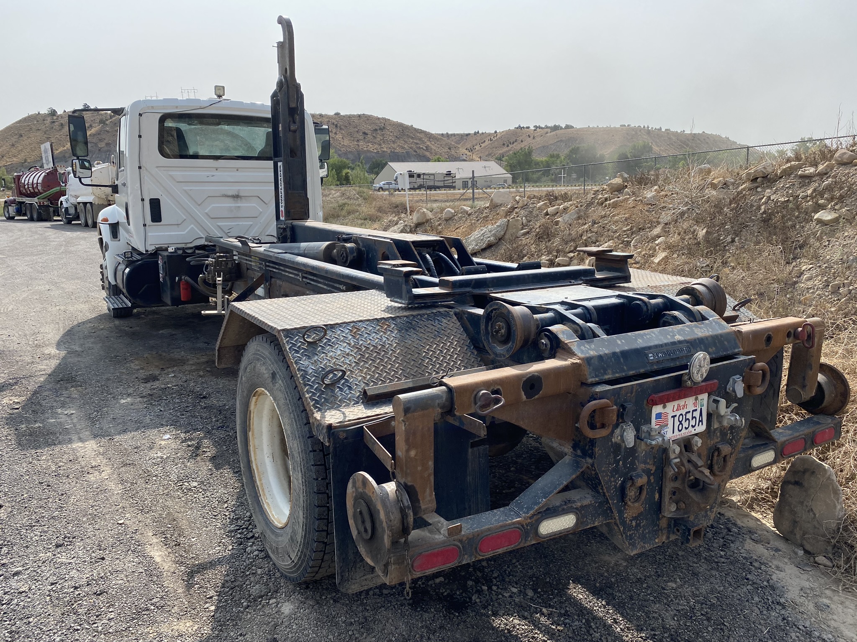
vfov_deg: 53.1
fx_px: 644
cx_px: 428
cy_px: 321
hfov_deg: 67.3
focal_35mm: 26
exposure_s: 1/2890
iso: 32
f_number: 1.8
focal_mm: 4.25
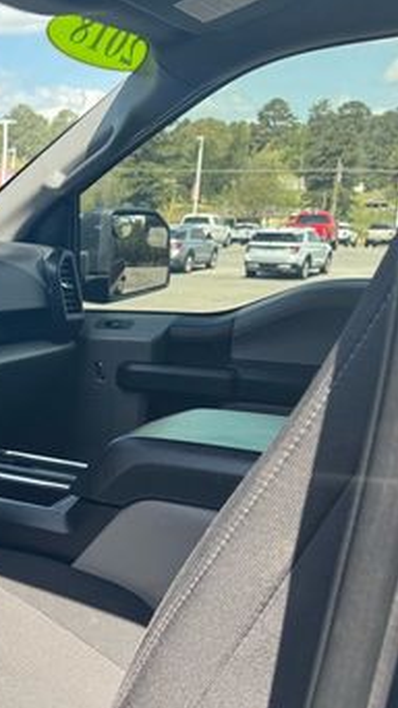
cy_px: 443
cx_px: -164
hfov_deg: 21.3
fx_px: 921
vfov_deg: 41.8
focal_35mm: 49
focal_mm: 6.76
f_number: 1.78
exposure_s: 1/678
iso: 80
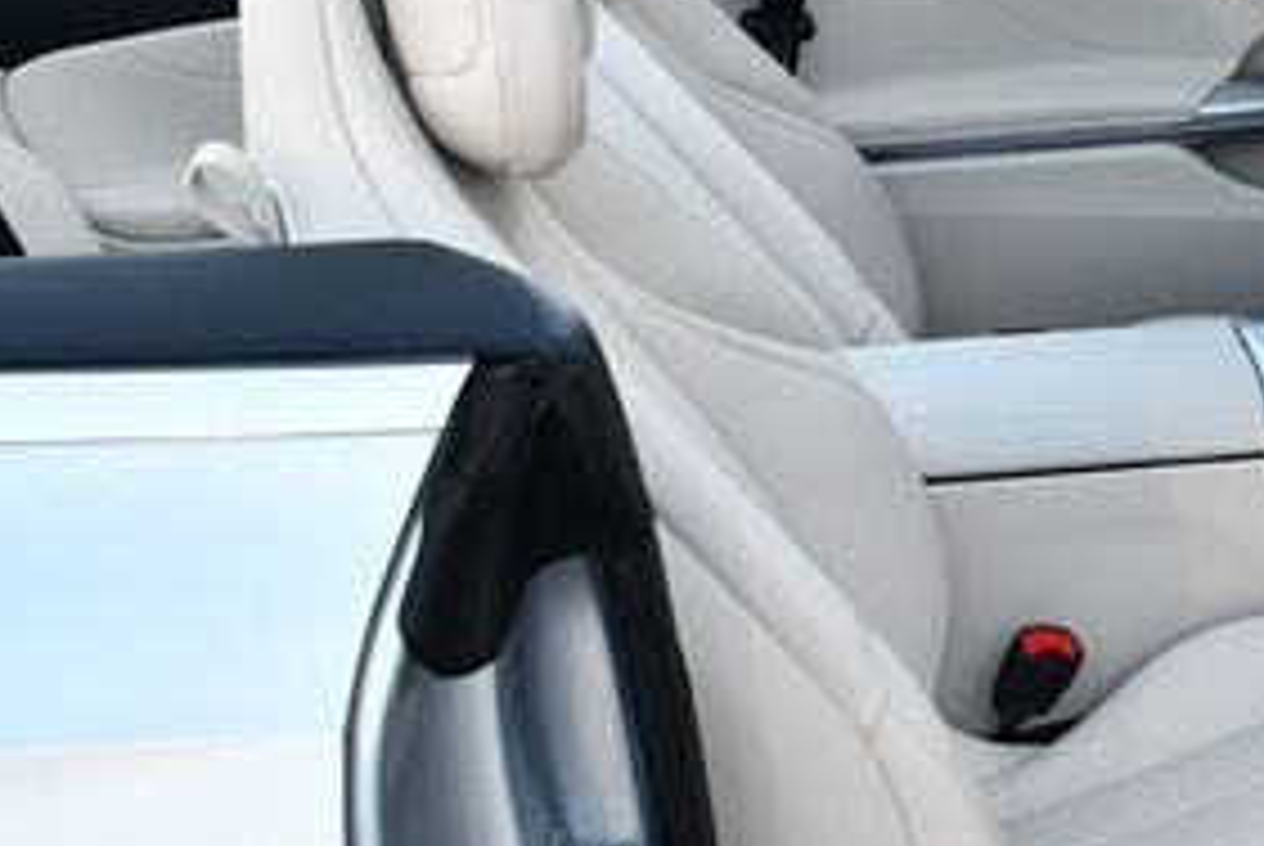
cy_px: 356
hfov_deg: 23.6
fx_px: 2882
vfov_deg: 16.7
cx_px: 1286
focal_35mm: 82
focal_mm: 18
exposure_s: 1/250
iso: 400
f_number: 4.5
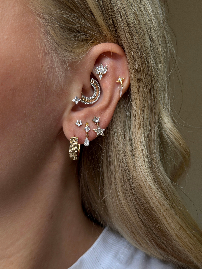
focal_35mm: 48
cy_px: 134
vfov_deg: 39.7
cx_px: 101
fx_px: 373
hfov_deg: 30.3
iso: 250
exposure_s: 1/60
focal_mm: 6.76
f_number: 1.78
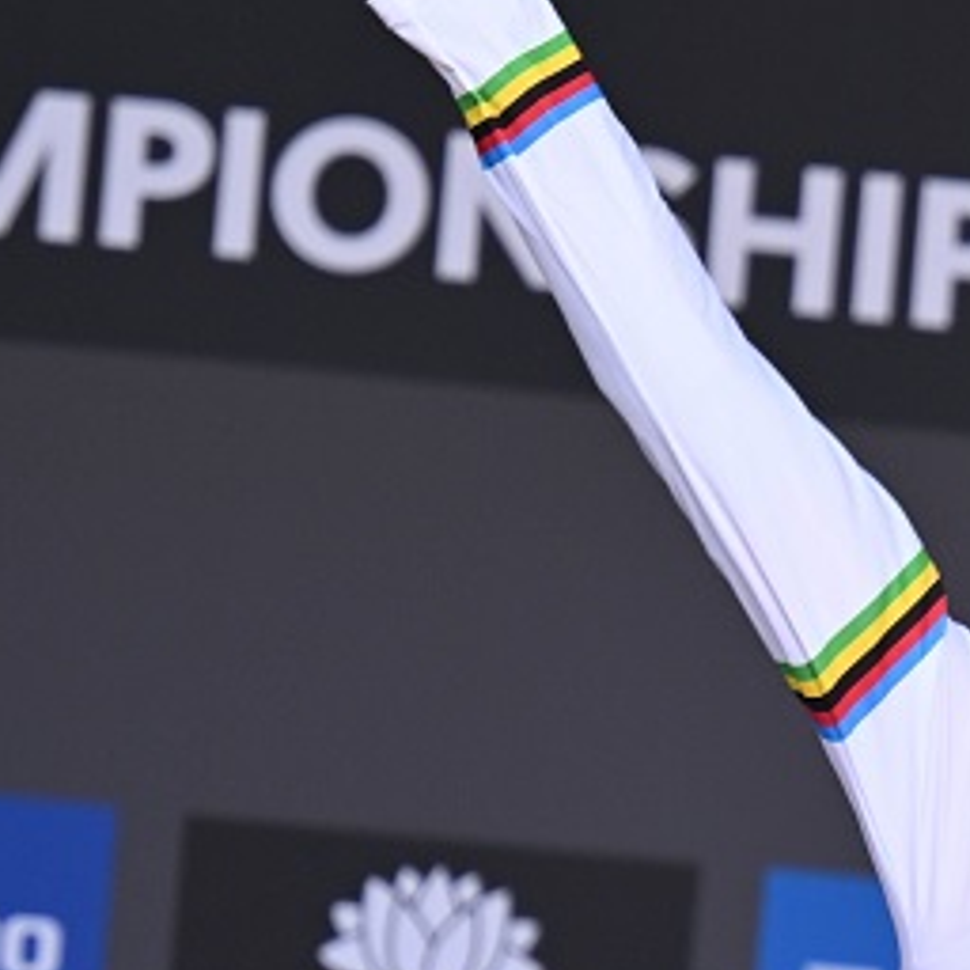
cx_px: 1455
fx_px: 24633
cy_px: 826
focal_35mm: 777
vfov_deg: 2.3
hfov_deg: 2.3
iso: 1100
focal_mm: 260
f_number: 5.6
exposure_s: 1/500
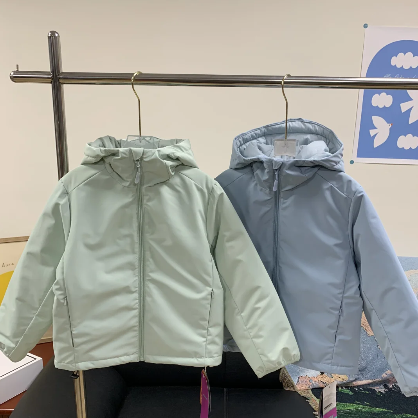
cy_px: 231
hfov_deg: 52.5
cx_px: 208
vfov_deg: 52.4
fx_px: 424
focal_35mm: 31
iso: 100
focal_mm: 4.25
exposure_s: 1/112
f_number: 1.8
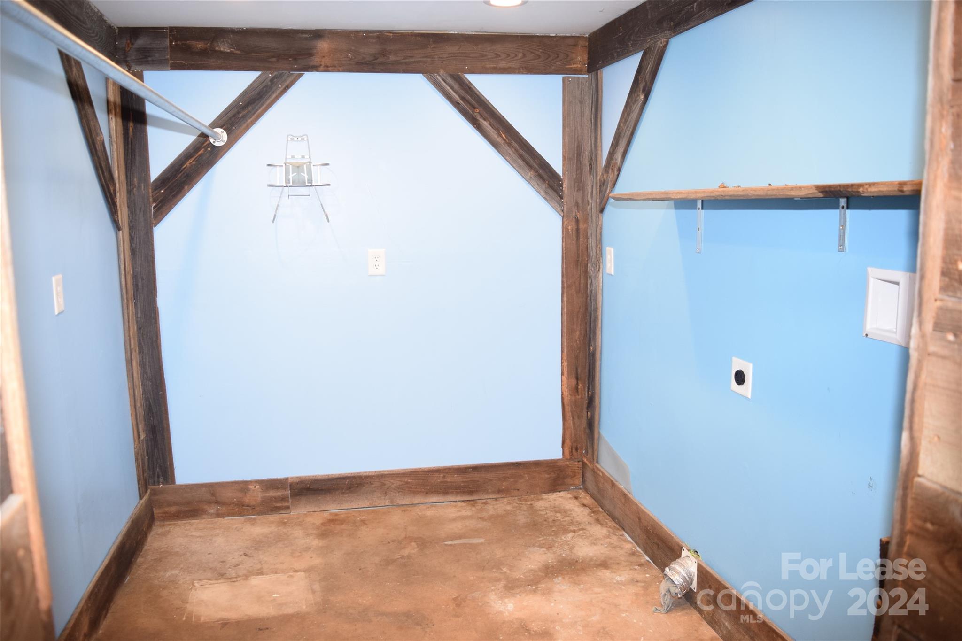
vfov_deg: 47.9
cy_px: 320
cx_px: 481
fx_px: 721
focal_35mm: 27
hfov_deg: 67.4
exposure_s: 1/60
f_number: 4
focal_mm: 18
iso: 720
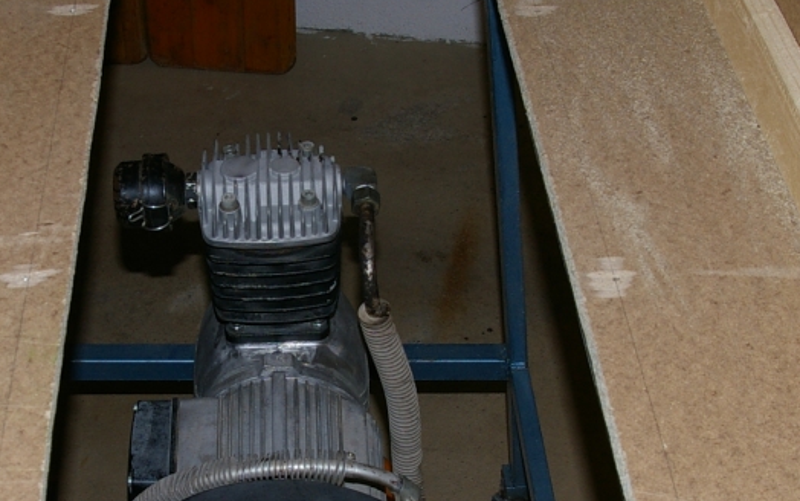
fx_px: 1513
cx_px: 269
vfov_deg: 18.8
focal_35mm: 69
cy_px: 322
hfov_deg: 29.4
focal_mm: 17
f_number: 6.3
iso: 200
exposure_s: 1/30
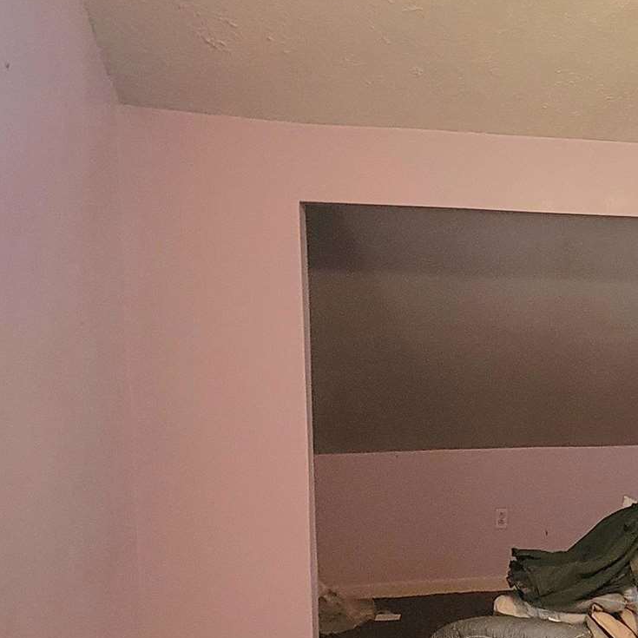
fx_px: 1001
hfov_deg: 30.8
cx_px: 735
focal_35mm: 48
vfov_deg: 34.9
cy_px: 449
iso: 320
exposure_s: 1/60.2
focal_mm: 2.2
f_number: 2.2
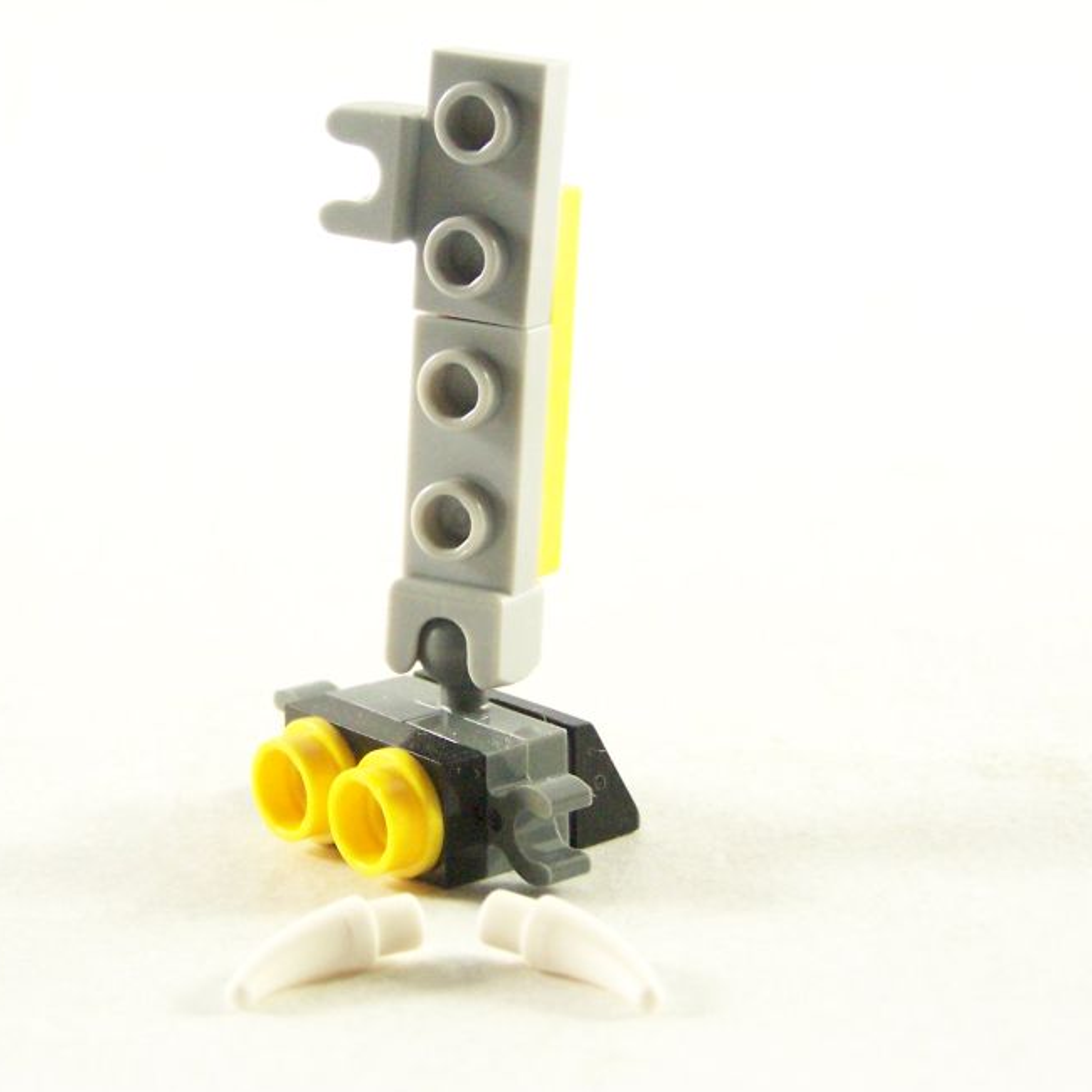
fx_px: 3426
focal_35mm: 96
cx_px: 461
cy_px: 468
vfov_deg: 18.1
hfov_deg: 18.1
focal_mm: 11.5
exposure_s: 1/60
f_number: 3.2
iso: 400
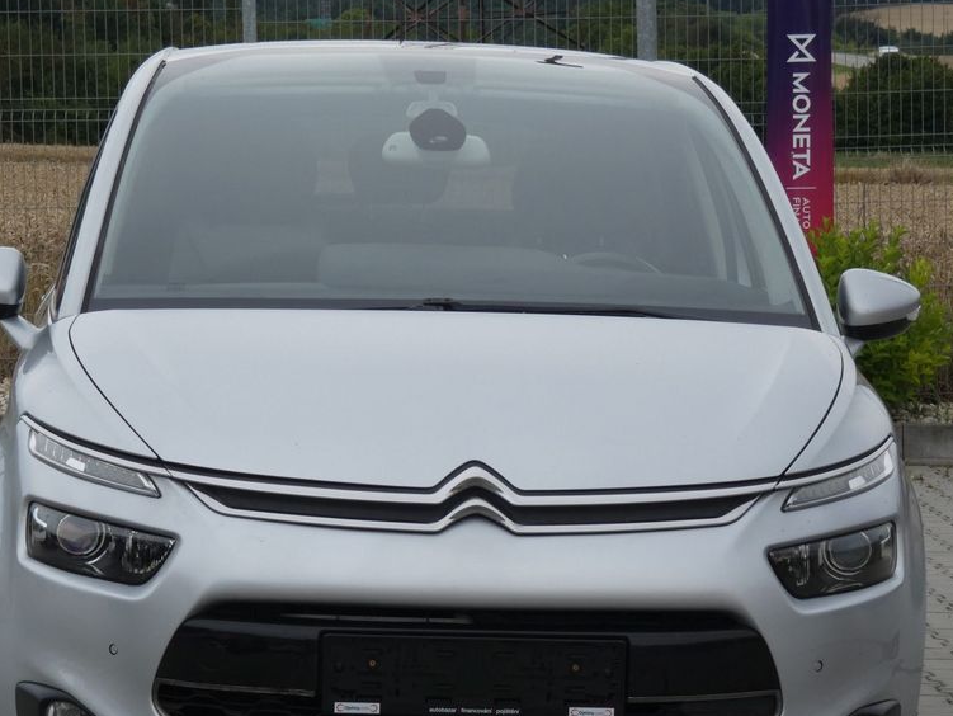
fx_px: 3829
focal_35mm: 139
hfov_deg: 14.2
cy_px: 476
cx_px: 423
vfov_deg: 10.7
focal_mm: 18.3
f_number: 5.6
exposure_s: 1/250
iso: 80
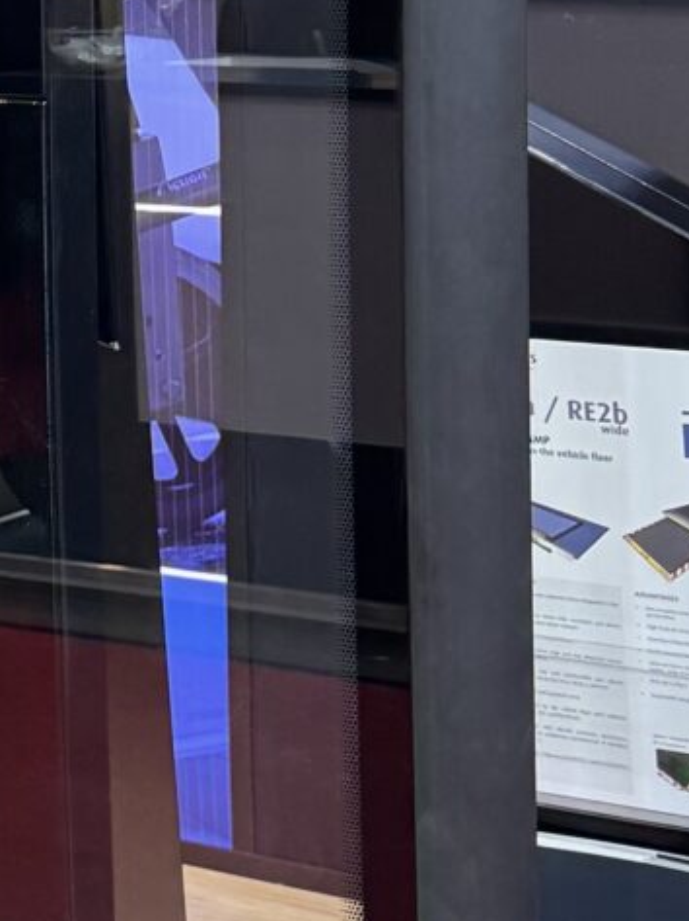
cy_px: 43
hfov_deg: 10.6
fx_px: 3455
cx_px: -607
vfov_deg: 15.0
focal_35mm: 130
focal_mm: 6.76
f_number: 1.78
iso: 200
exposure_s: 1/100
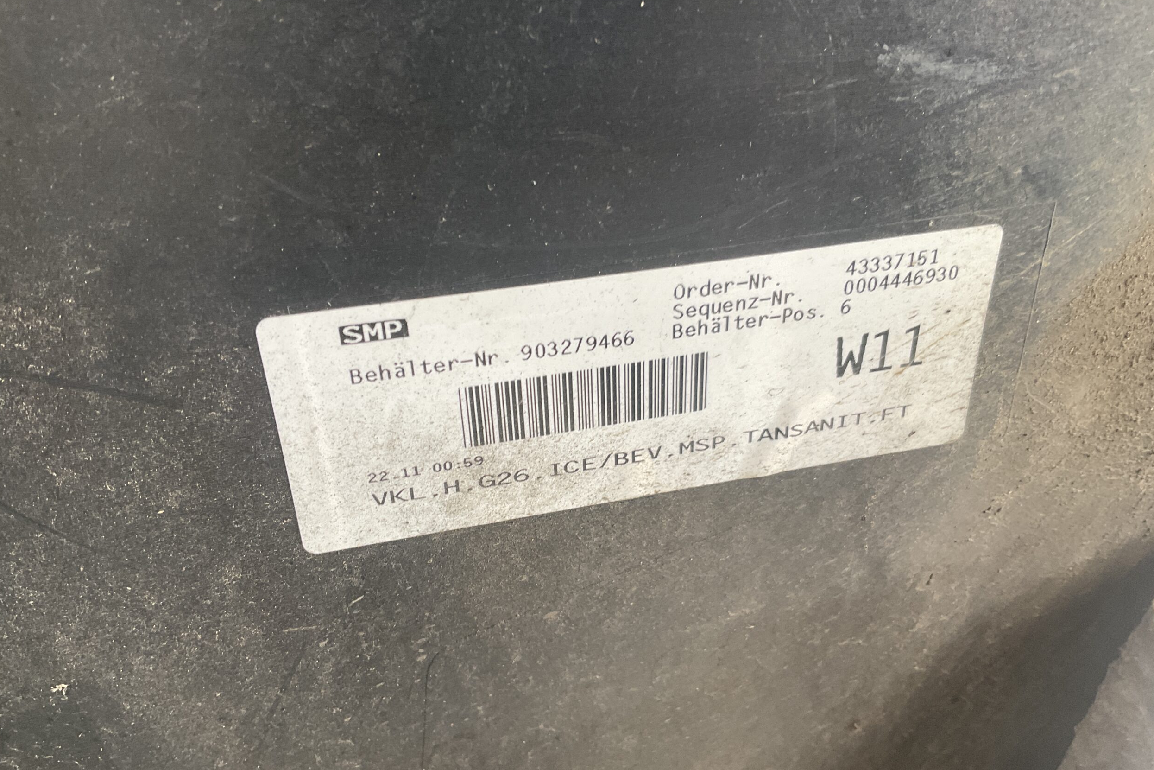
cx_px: 580
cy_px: 395
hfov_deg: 60.3
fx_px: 994
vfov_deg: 42.3
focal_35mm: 31
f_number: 1.8
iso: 40
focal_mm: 3
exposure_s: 1/60
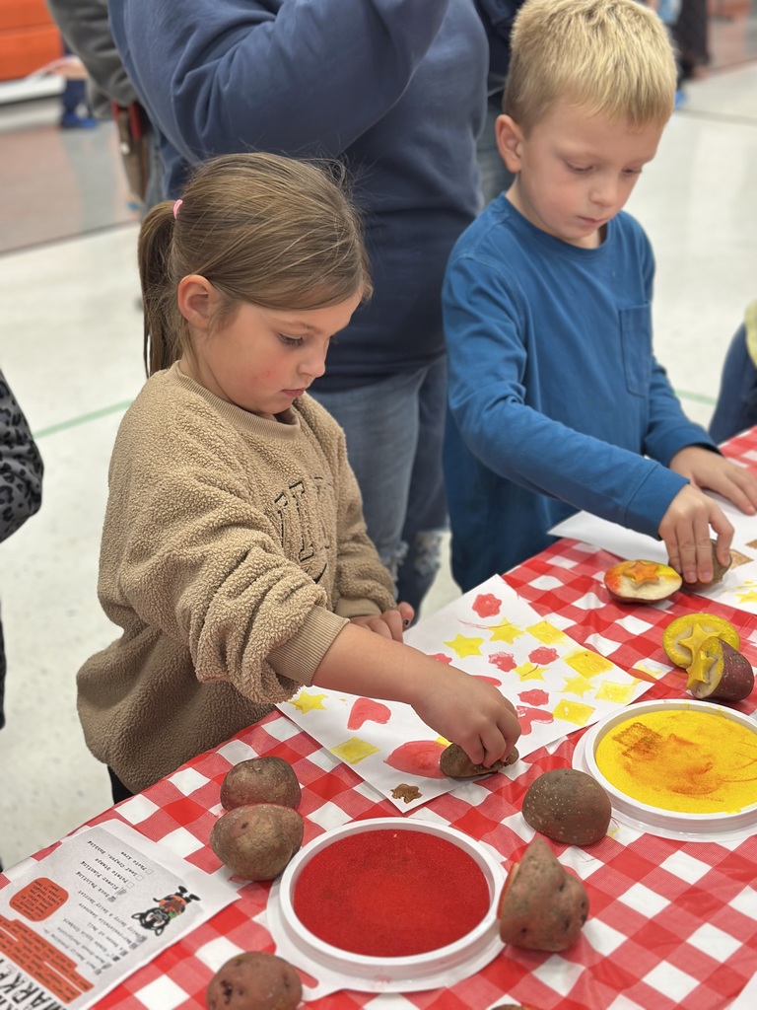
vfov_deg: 39.7
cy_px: 505
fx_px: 1400
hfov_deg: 30.3
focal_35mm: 48
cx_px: 378
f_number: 1.78
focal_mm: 6.86
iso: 200
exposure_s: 1/120
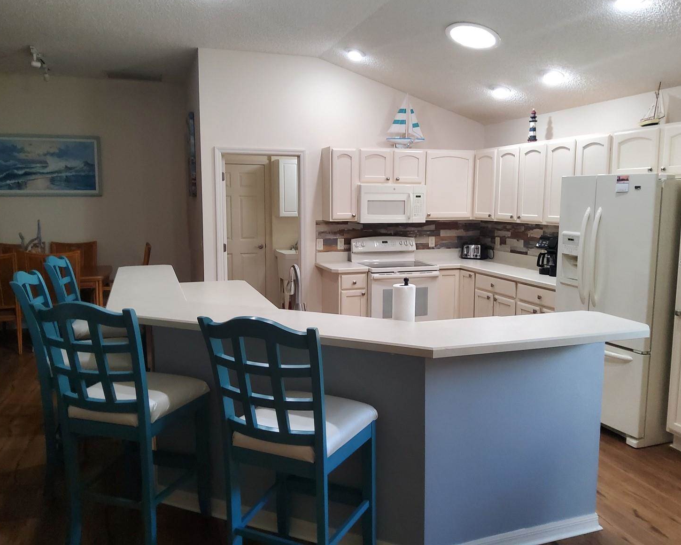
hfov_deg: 62.2
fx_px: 564
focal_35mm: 28
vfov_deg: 51.5
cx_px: 347
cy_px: 264
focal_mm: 3.08
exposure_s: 1/50
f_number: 2
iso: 320
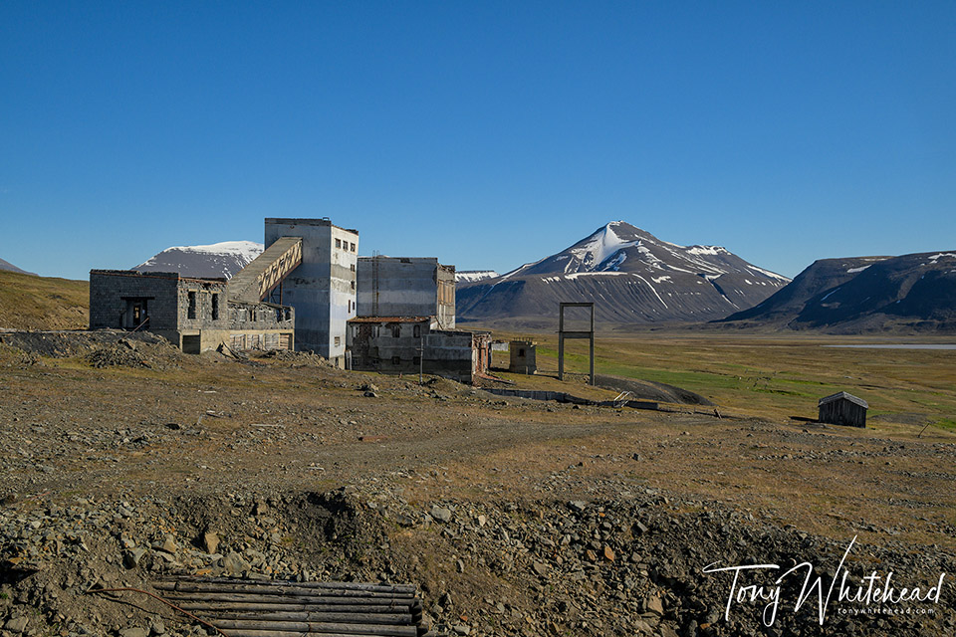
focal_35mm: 39
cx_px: 478
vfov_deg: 34.2
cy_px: 318
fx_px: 1036
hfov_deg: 49.6
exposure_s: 1/1000
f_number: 8
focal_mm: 39
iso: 400
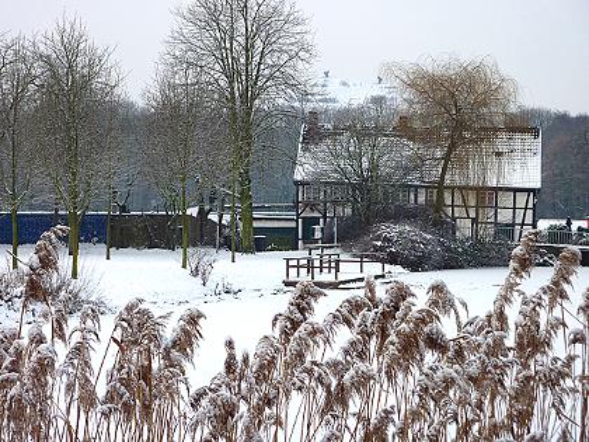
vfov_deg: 13.3
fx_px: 1889
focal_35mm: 111
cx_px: 294
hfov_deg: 17.7
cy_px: 221
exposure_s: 1/250
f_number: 4.4
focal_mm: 18.2
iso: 80
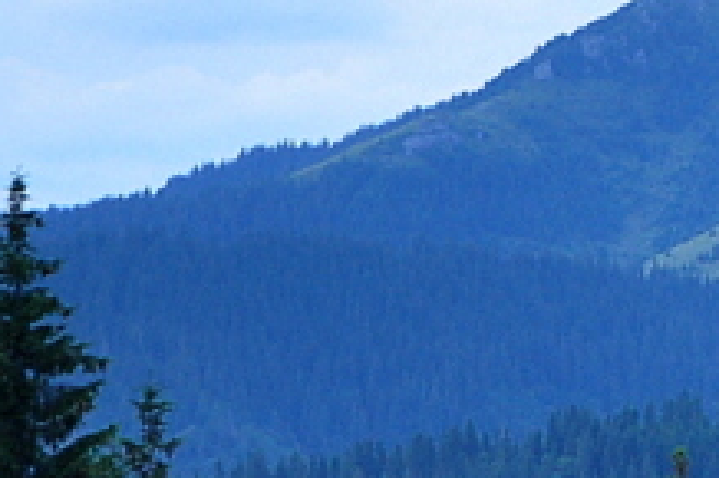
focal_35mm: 330
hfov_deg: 6.0
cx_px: 1712
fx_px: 6586
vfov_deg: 4.1
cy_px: 628
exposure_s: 1/125
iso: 400
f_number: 5.6
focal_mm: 40
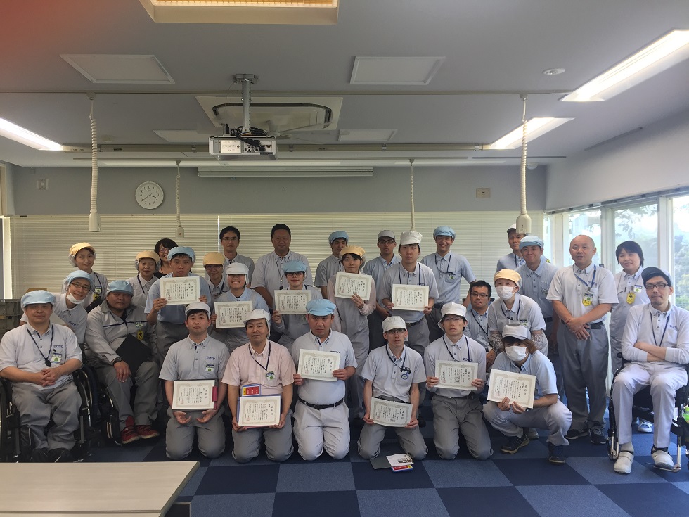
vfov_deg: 48.2
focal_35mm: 29
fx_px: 577
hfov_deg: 61.7
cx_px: 344
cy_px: 258
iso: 32
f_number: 2.2
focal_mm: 4.15
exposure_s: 1/40
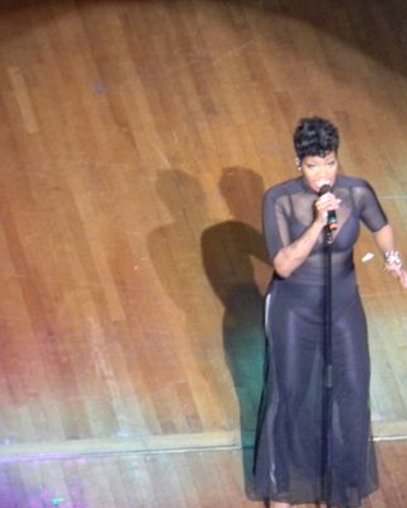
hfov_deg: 2.4
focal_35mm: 645
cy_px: 261
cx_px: 283
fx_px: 9708
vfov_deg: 3.0
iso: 800
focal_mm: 75
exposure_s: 1/60
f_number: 5.4
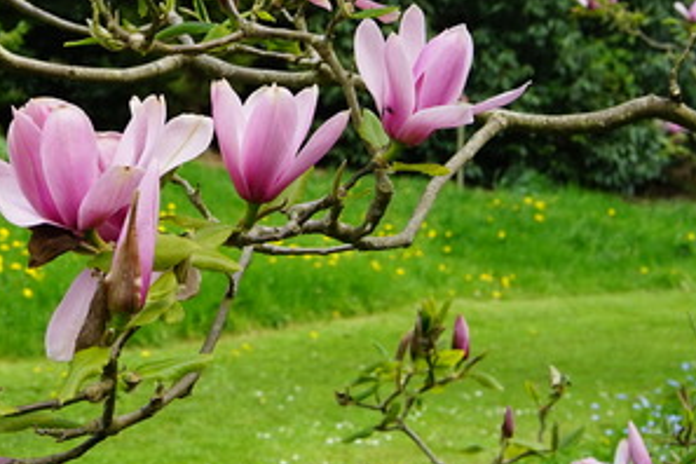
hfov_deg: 22.1
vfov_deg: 14.8
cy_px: 77
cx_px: 234
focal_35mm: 92
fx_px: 1779
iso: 100
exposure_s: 1/80
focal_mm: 35
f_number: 7.1
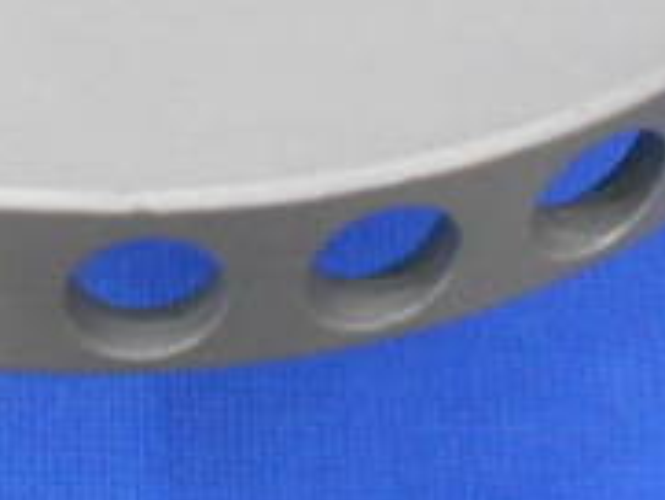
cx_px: 110
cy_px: -309
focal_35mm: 92
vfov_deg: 14.7
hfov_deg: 21.0
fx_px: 1769
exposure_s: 1/30
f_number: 3.2
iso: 280
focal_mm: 4.6
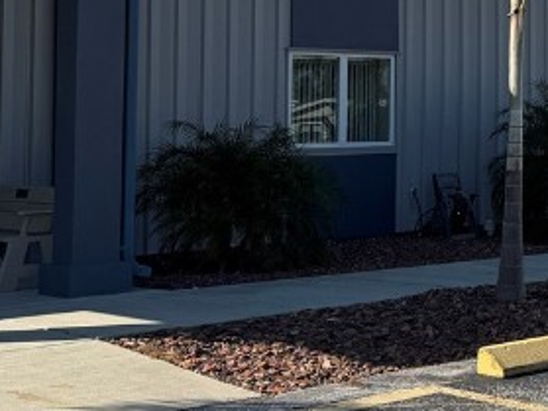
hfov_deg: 20.6
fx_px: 1393
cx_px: 685
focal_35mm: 88
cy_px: 18
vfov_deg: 16.5
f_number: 1.78
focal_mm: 6.76
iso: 80
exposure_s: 1/4608
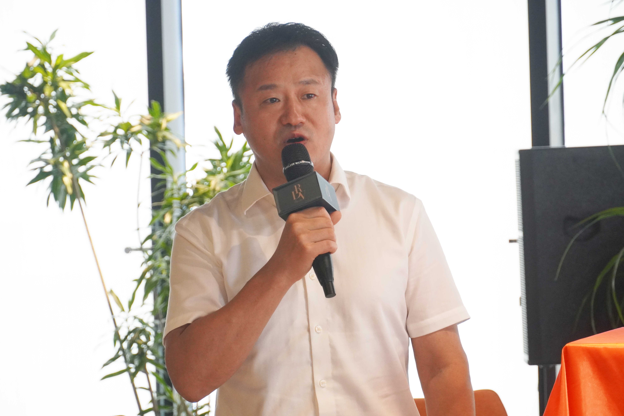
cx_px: 312
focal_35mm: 138
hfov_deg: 14.9
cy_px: 208
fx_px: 2392
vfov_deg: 9.9
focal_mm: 92
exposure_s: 1/160
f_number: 5.6
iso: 2000
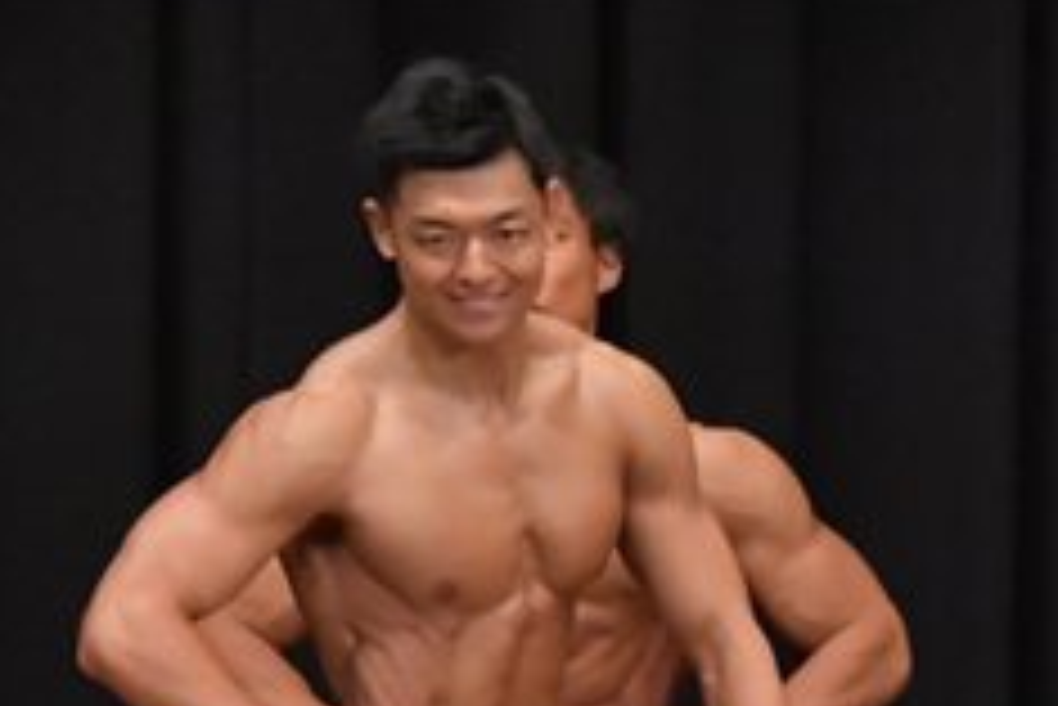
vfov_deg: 2.1
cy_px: 1133
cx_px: 1510
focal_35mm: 666
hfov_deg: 3.1
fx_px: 19584
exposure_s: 1/400
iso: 6400
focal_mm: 135
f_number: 5.6
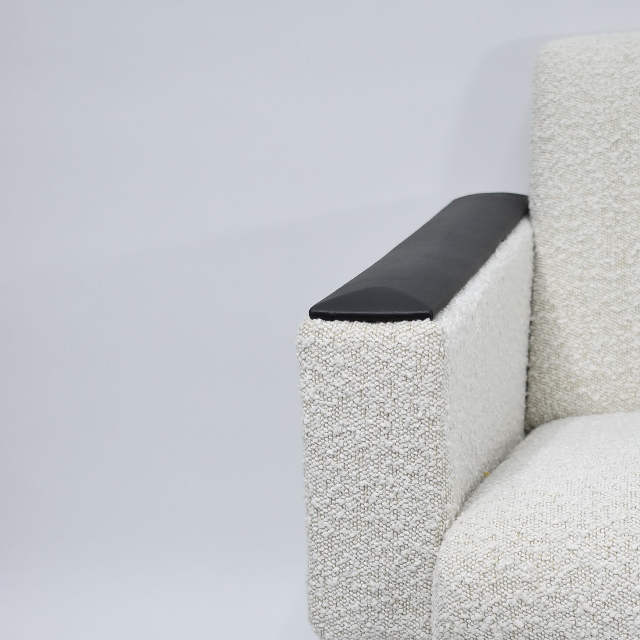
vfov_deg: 20.7
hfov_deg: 20.8
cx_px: 429
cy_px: 473
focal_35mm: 83
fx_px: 1736
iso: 800
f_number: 5
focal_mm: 32
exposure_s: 1/125
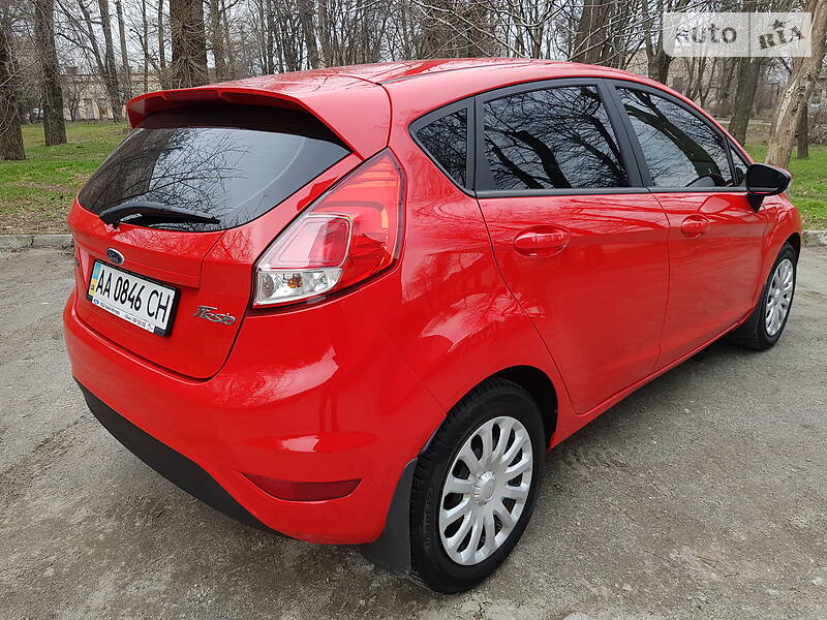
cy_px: 310
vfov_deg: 53.1
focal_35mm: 26
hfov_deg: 67.3
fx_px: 621
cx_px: 414
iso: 40
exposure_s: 1/201
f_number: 1.7
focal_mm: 4.2
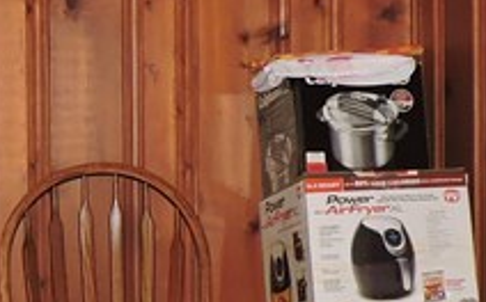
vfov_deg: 10.6
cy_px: 197
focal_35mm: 123
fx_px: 1627
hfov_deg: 16.2
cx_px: -124
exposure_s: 1/30
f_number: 3
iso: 200
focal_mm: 4.3
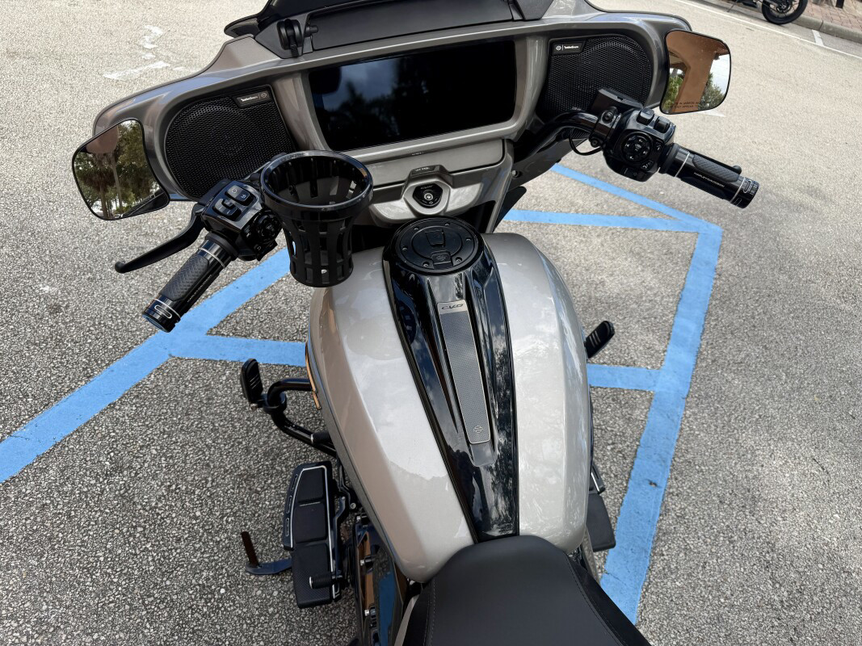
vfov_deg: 56.8
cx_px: 431
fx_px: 598
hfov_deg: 71.6
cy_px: 323
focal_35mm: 24
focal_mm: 6.76
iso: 80
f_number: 1.78
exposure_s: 1/2000
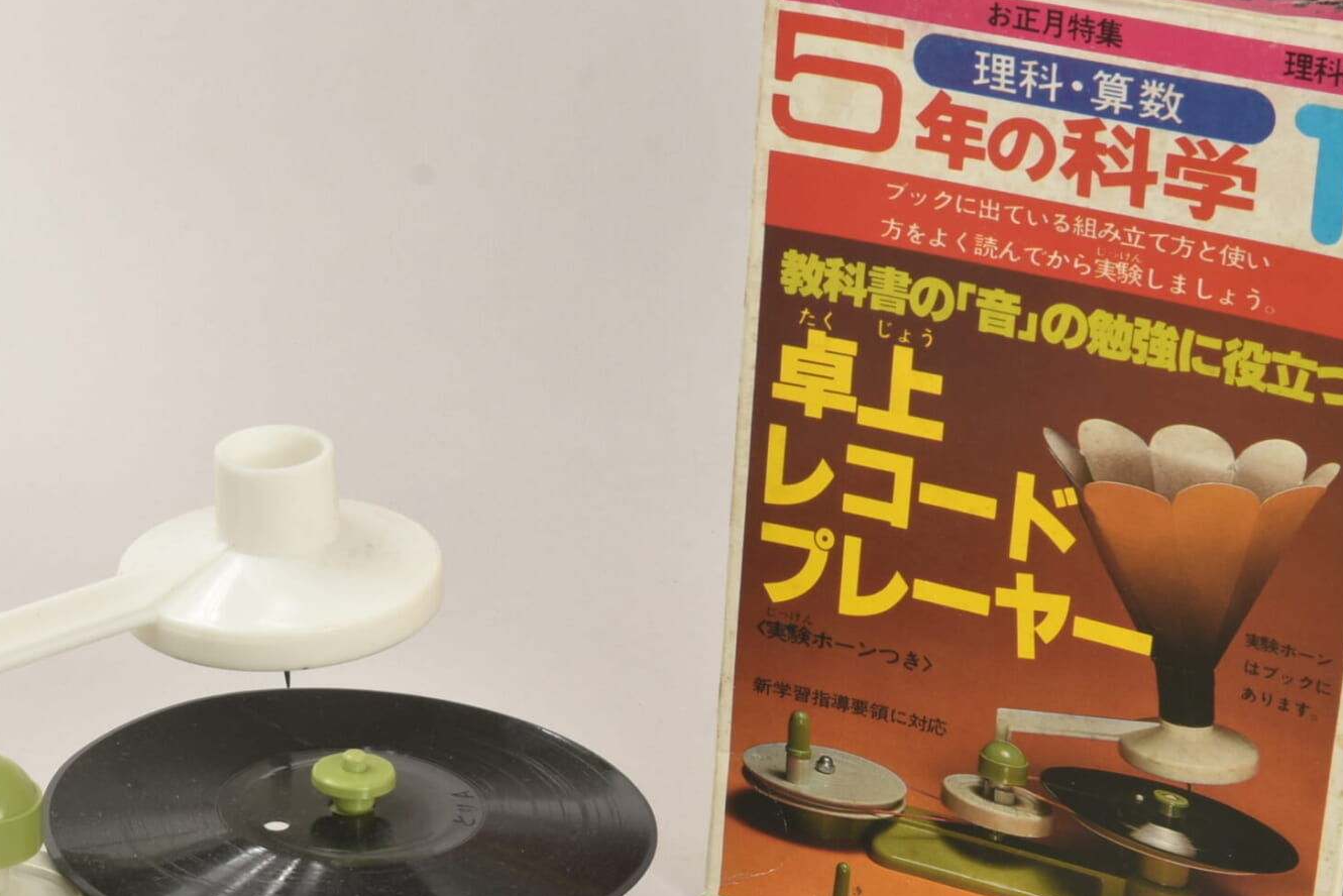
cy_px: 600
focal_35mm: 101
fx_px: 3767
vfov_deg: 13.5
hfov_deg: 20.1
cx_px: 413
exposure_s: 1/80
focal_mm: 35
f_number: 14
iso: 200
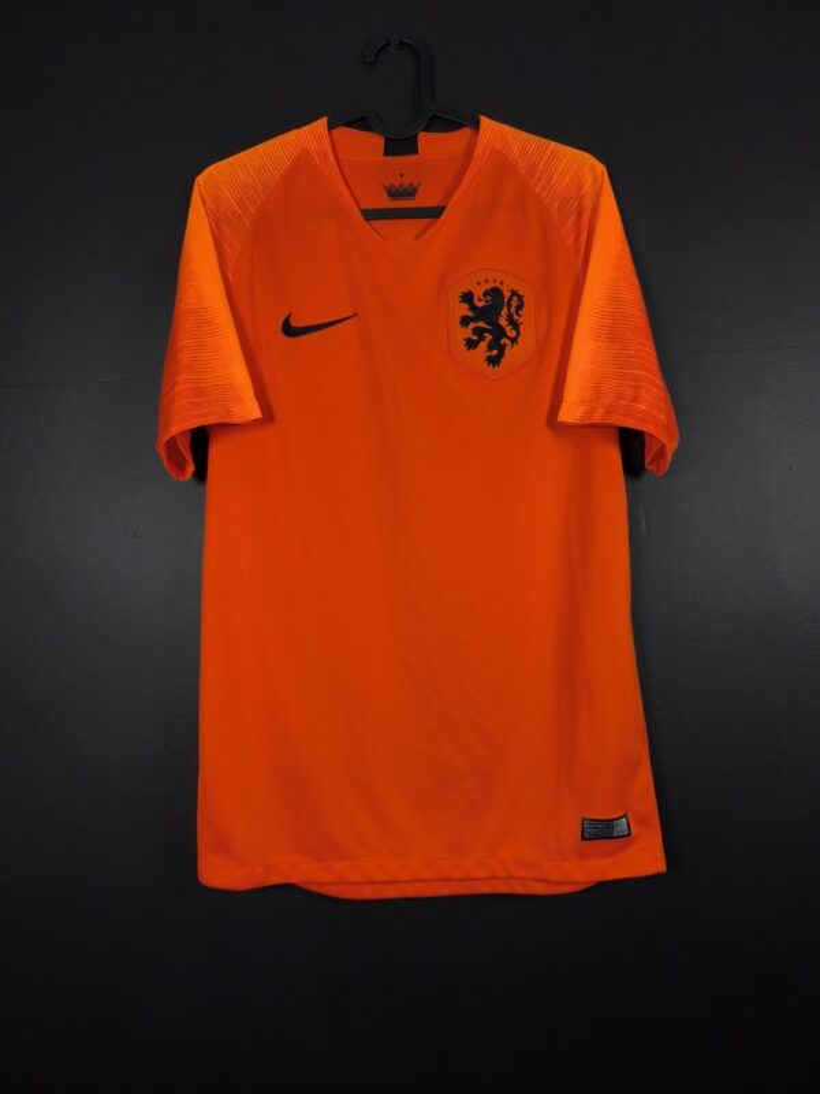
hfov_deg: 58.9
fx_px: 726
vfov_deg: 73.9
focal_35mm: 23
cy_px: 547
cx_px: 410
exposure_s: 1/160
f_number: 1.6
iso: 400
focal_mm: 6.57
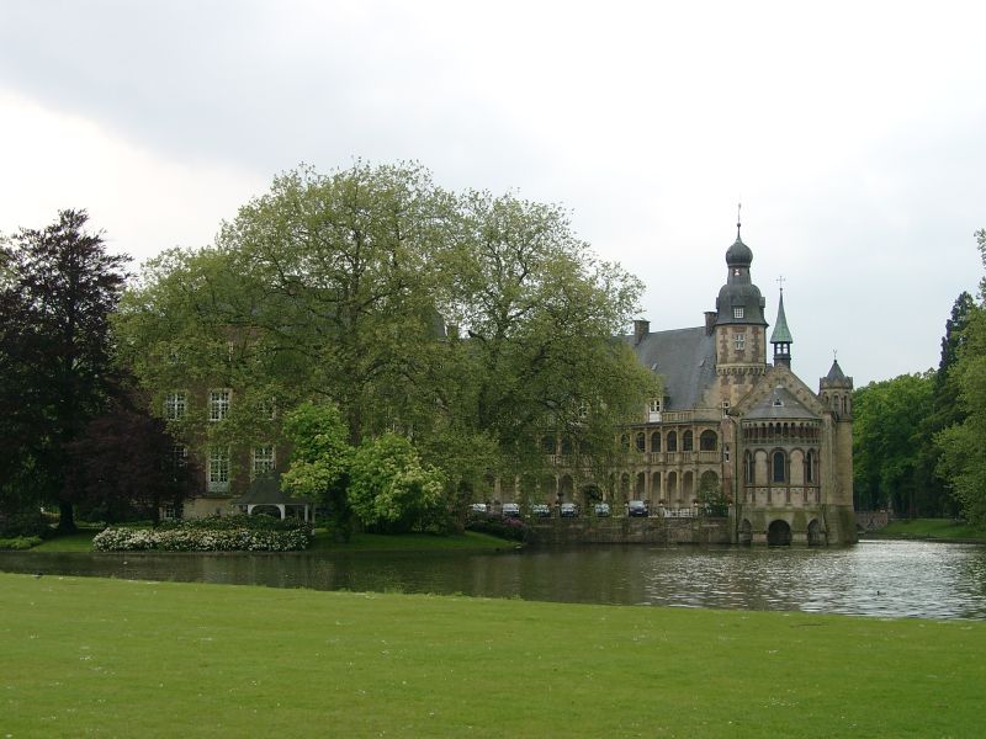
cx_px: 493
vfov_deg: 25.7
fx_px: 1624
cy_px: 370
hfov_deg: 33.8
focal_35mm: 57
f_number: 4
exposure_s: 1/302
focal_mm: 11.76
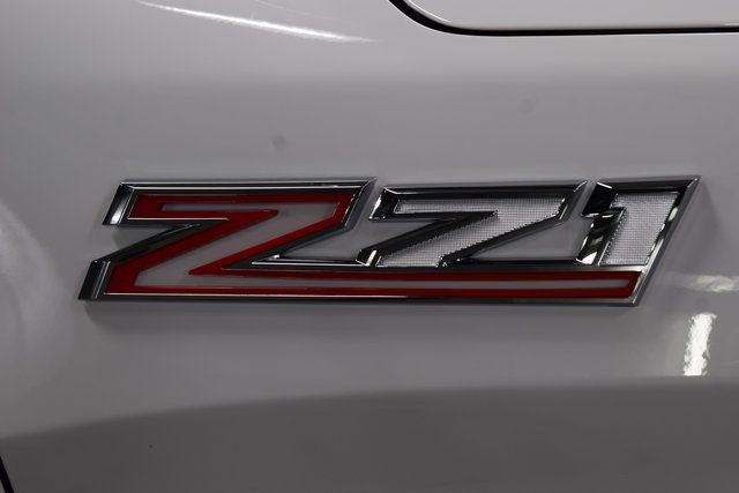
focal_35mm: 90
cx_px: 370
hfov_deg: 22.6
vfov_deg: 15.2
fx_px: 1848
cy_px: 246
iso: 400
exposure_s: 1/50
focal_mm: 60
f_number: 8
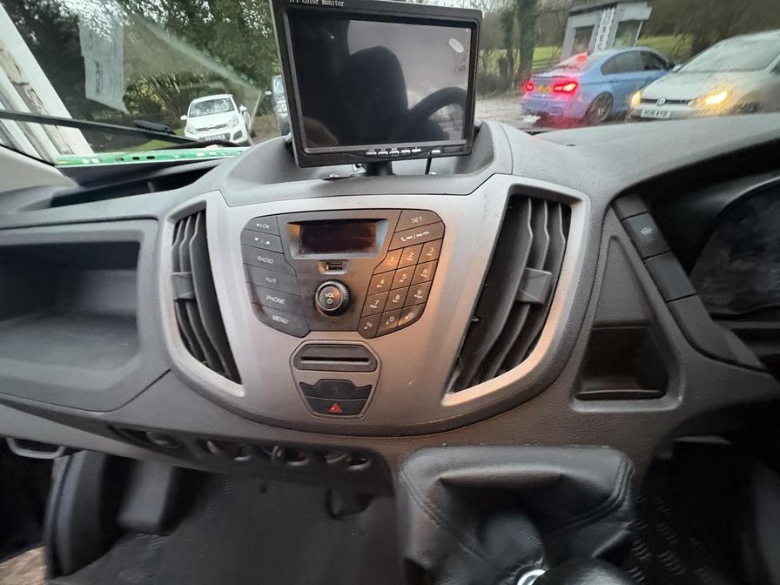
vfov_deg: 85.7
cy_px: 292
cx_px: 390
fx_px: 315
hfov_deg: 102.1
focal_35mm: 14
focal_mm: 2.22
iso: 1250
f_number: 2.2
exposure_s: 1/30
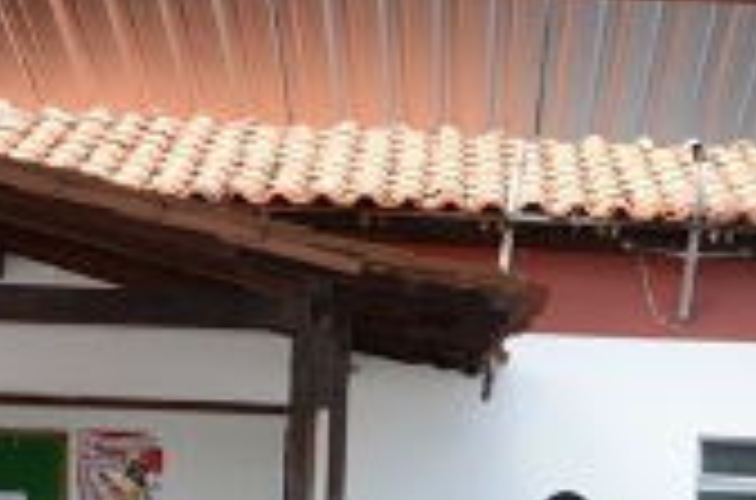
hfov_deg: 15.0
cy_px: 838
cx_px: 558
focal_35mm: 137
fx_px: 2869
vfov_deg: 9.6
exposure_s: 1/200
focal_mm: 24
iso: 250
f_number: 6.3
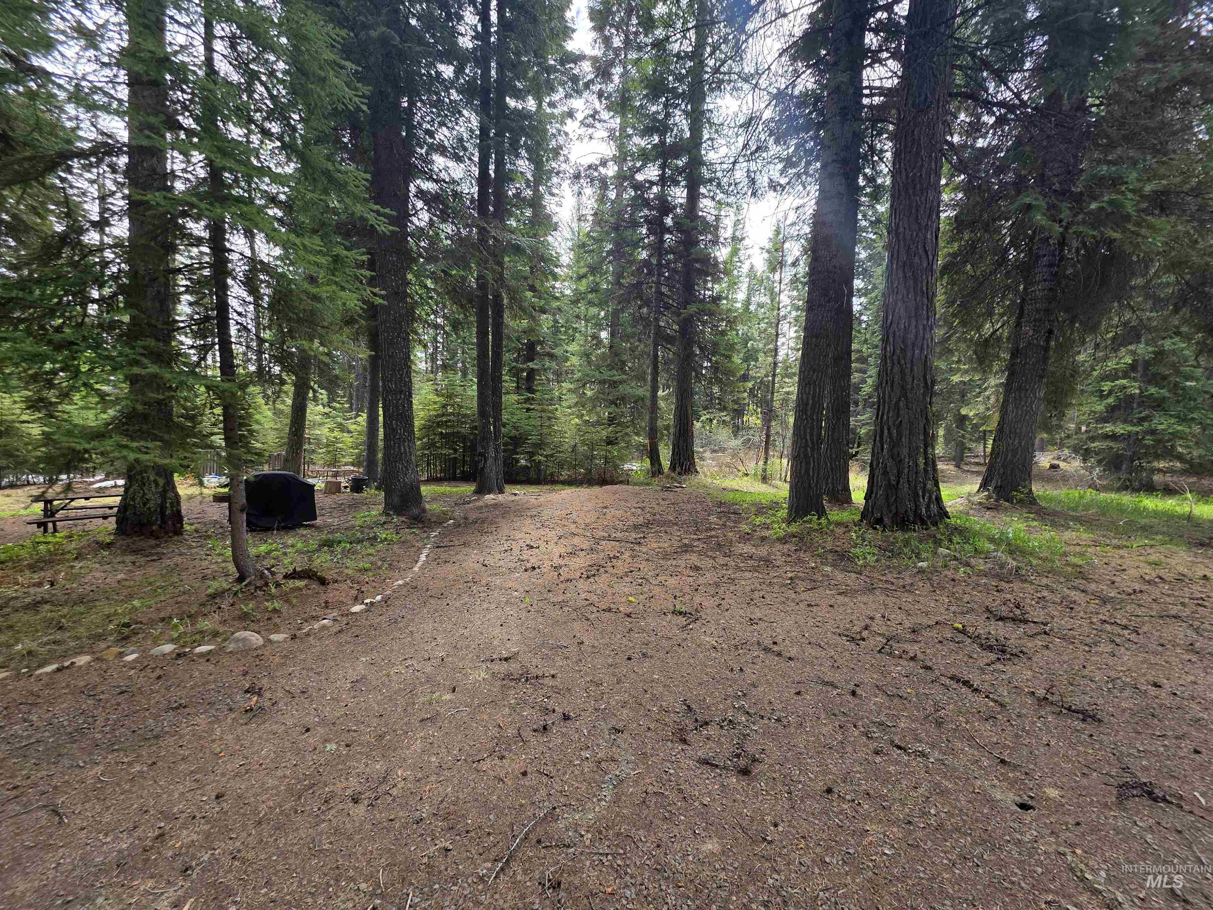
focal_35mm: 13
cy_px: 455
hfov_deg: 106.2
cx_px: 606
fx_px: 456
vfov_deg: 89.9
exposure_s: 1/302
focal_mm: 2.2
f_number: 1.9
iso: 40
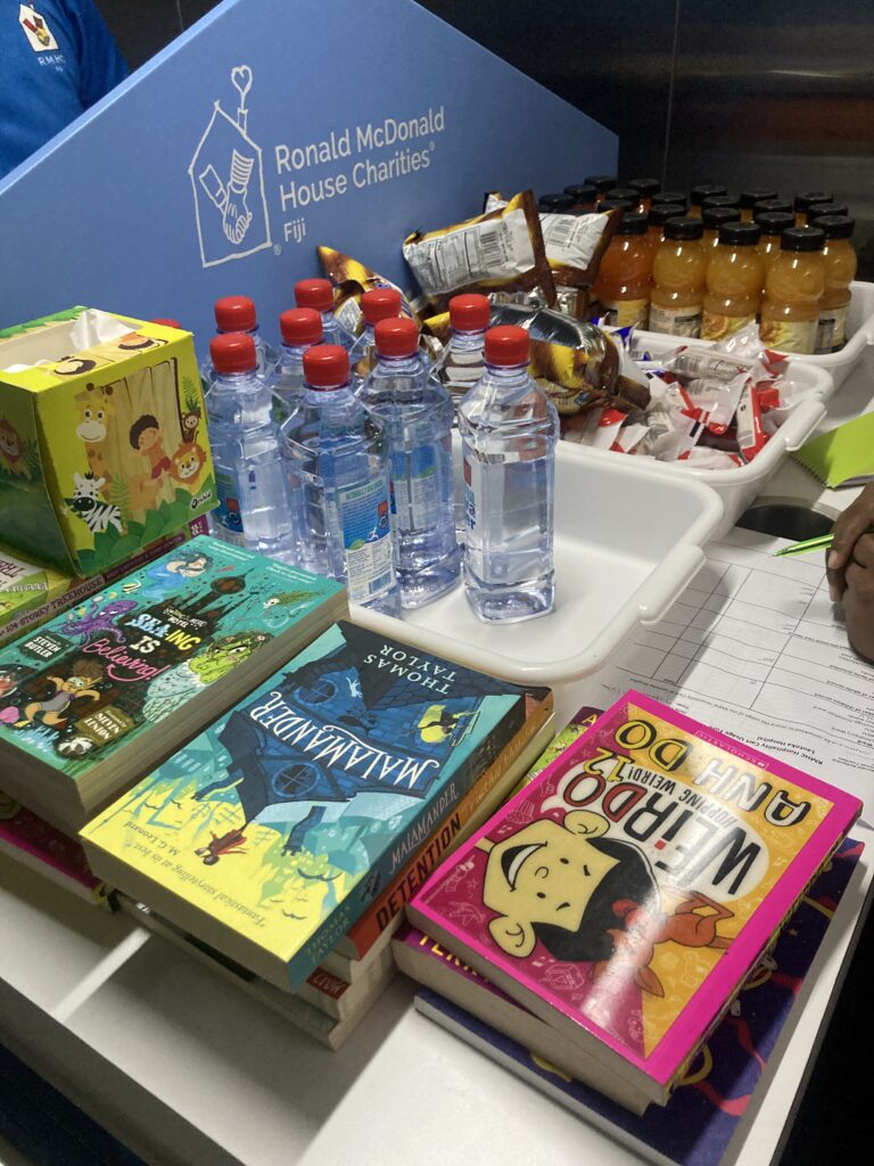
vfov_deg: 63.4
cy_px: 583
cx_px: 437
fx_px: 943
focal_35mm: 28
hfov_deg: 49.7
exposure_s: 1/60
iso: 320
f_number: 1.8
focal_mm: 3.99
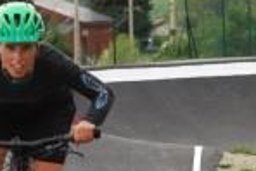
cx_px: 52
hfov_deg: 4.5
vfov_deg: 3.0
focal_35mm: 455
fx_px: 3239
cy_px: 135
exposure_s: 1/200
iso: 200
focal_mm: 100
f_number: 4.8
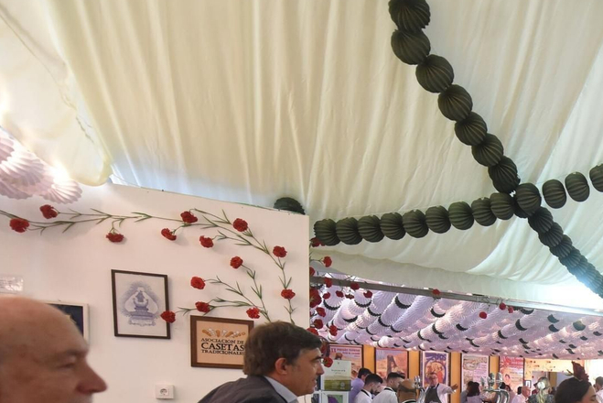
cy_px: 428
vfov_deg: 34.4
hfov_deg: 40.2
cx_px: 717
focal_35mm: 34
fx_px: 570
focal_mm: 14
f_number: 2.8
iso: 2500
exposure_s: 1/250
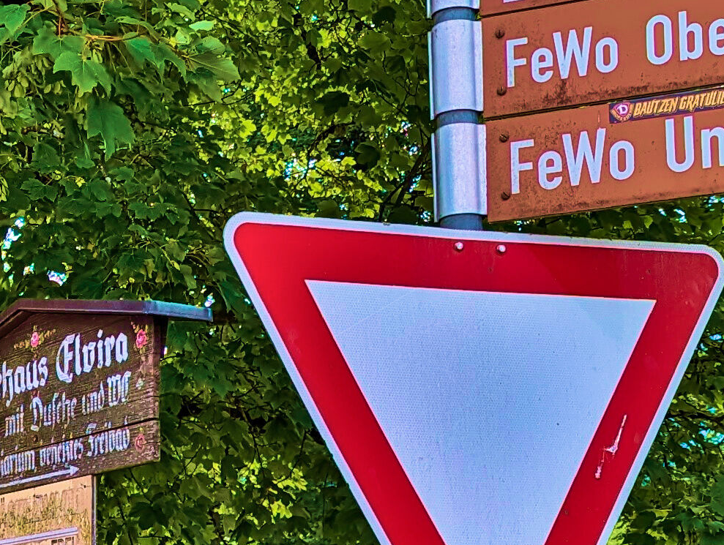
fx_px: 2074
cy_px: 606
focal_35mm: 99
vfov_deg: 14.6
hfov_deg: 19.1
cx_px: -58
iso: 39
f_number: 1.85
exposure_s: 1/1490
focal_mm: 6.81
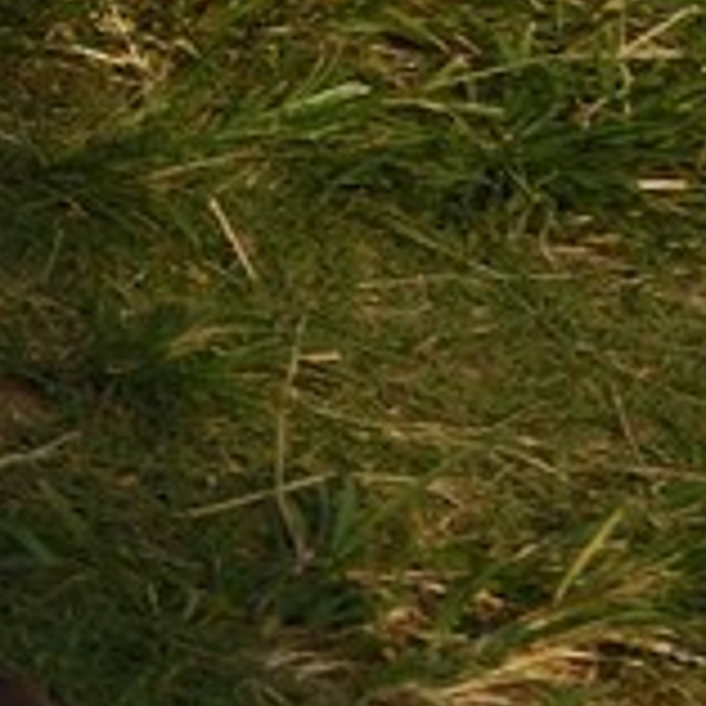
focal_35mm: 329
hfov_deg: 4.8
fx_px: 7592
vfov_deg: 5.1
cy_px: -1052
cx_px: -2239
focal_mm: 38
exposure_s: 1/160
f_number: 13
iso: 200
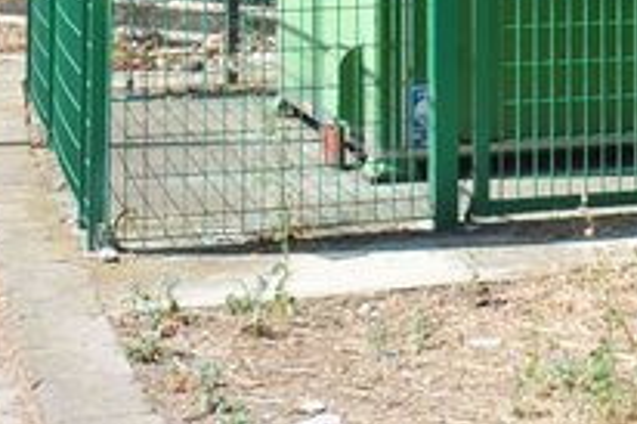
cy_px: -229
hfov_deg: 15.9
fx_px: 2192
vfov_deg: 10.6
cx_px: 745
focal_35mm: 124
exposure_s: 1/250
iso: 320
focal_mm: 40
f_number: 8
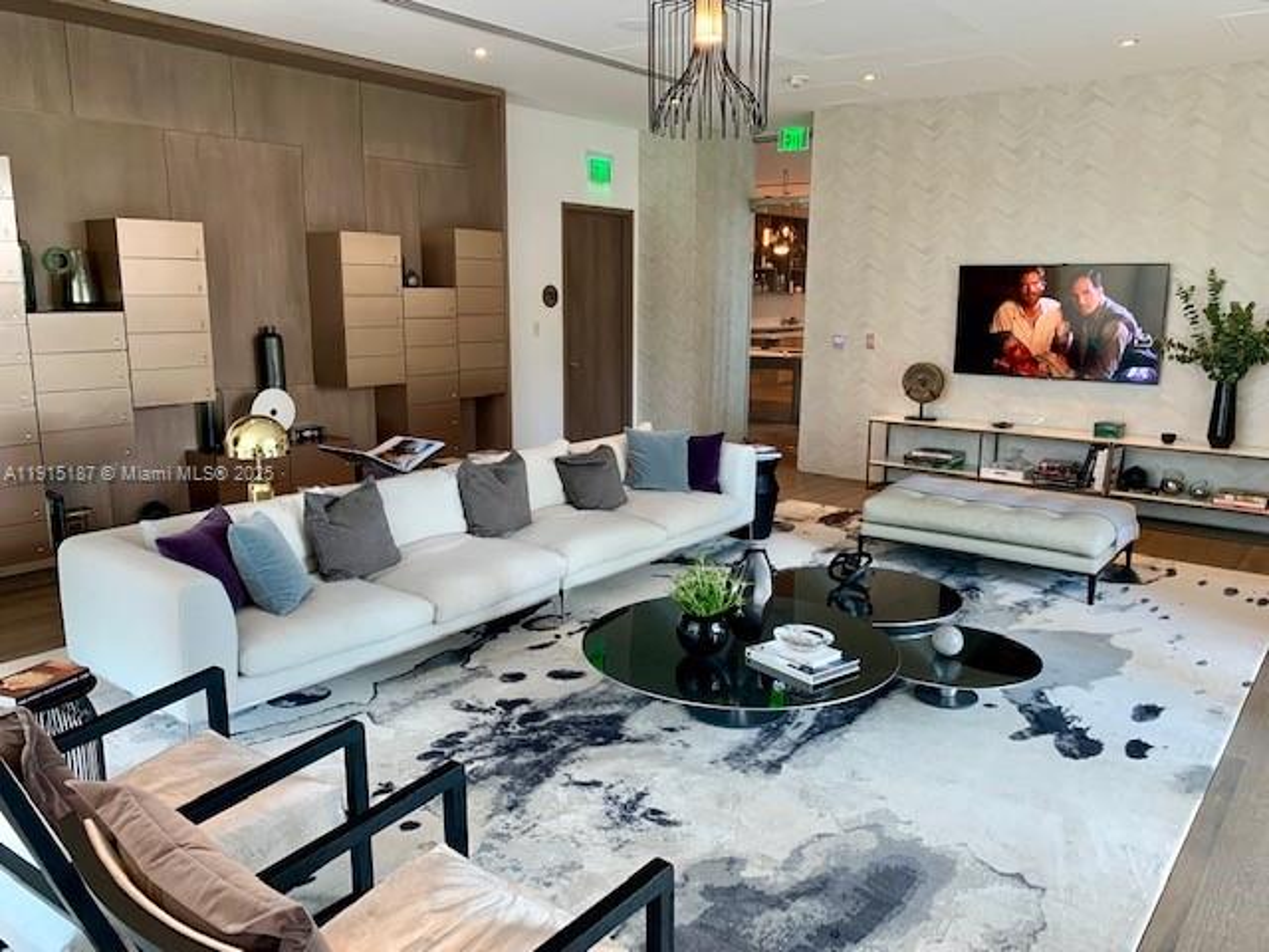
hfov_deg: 67.3
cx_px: 634
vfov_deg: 53.1
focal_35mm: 26
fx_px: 953
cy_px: 476
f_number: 1.8
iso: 80
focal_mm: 4.25
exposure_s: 1/60
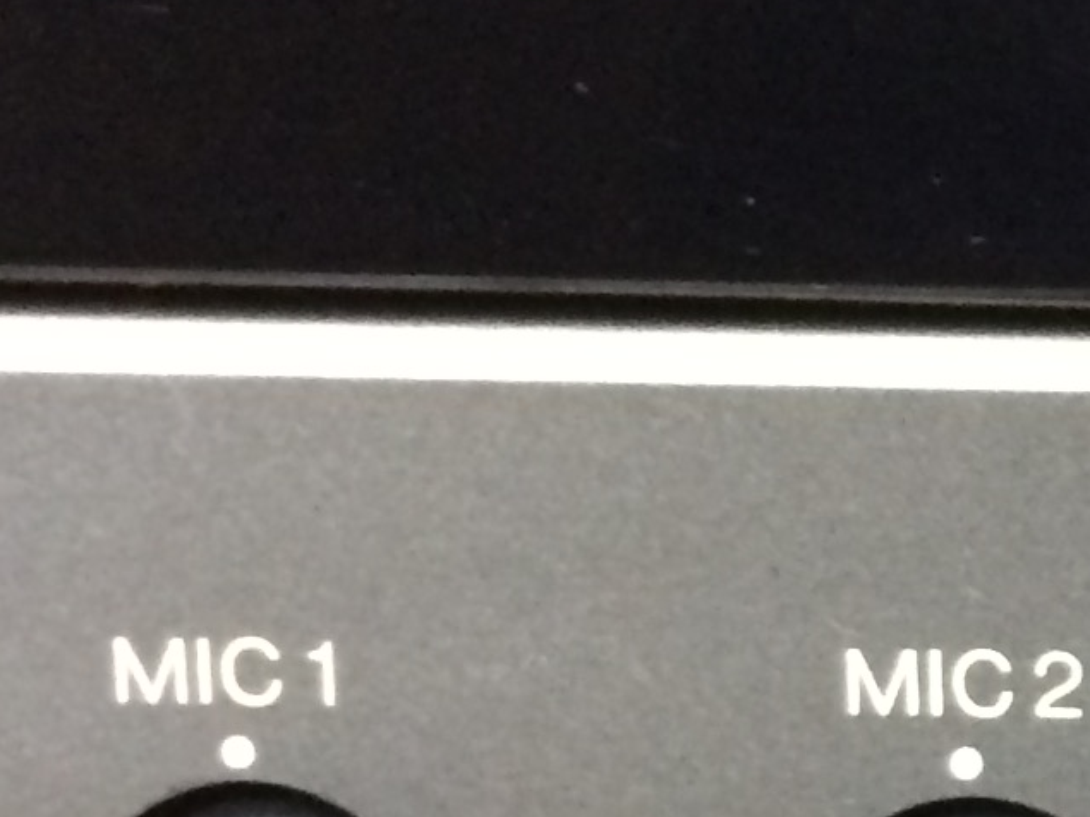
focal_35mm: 149
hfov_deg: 12.2
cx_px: 1919
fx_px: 4691
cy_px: 517
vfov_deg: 9.9
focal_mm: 4.15
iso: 320
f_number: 2.2
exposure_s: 1/20
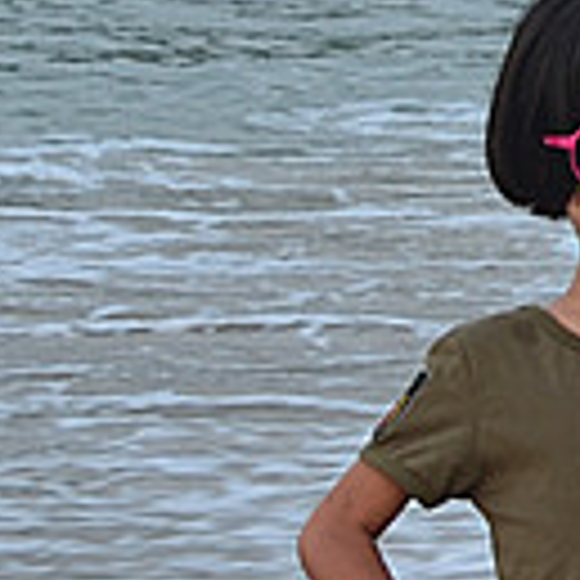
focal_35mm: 323
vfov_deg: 5.4
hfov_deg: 5.1
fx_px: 6123
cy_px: 88
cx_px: 1839
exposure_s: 1/30
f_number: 8
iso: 110
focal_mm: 32
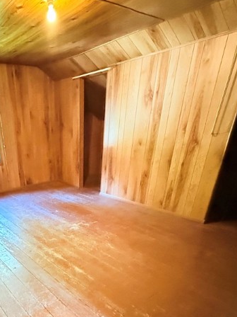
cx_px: 51
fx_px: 219
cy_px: 245
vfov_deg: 66.3
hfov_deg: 53.5
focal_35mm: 24
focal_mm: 2.22
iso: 1250
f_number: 2.2
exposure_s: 1/40
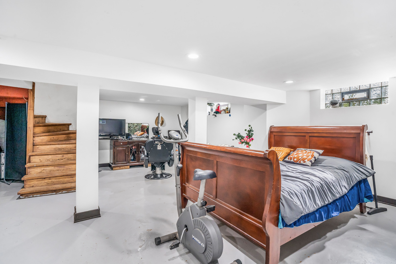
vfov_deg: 73.7
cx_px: 198
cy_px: 132
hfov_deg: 96.7
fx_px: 176
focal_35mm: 16
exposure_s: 1/200
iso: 1250
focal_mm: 16
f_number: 9
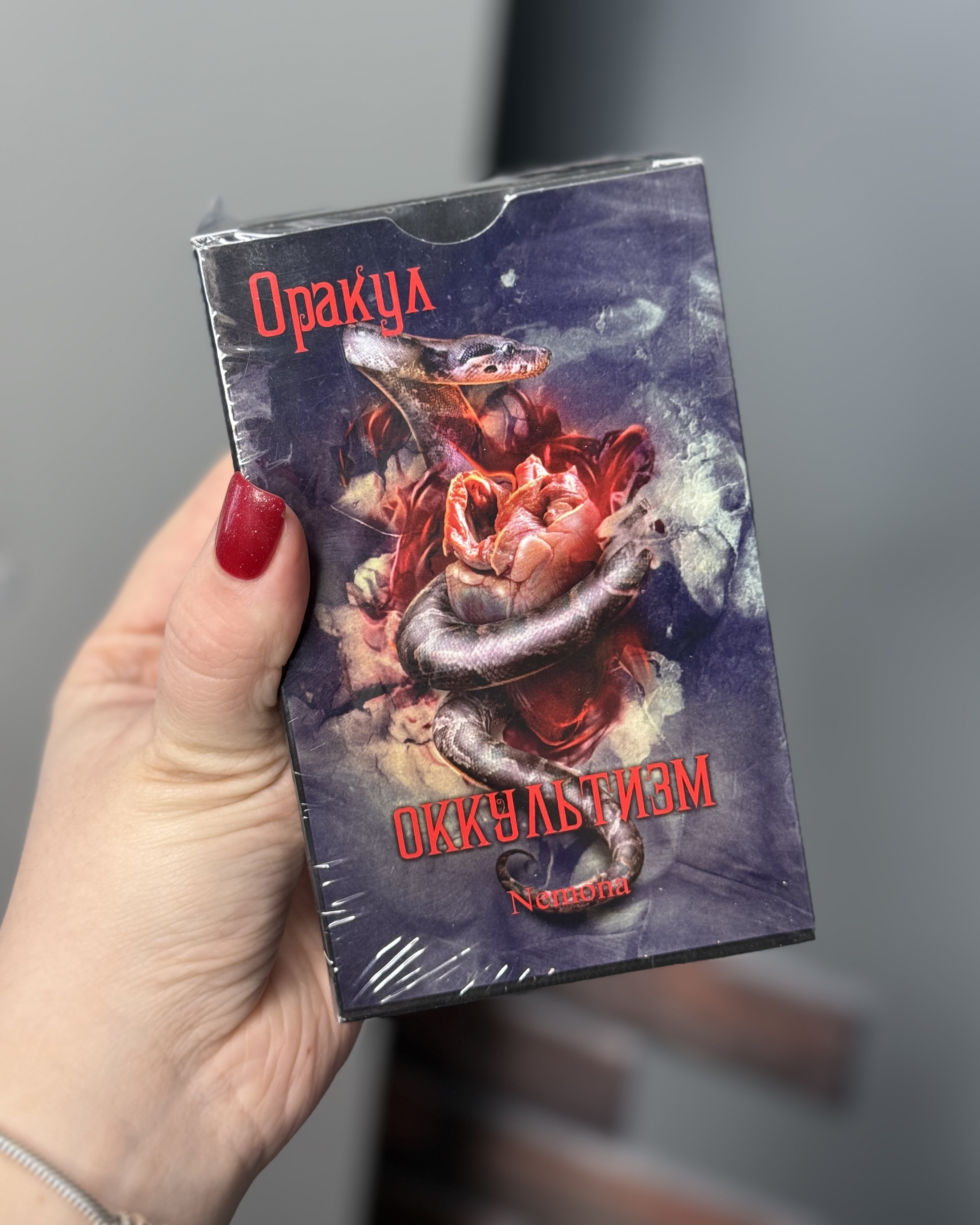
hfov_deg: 29.7
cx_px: 495
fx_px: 1849
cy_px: 562
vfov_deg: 36.6
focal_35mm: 51
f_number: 1.78
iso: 80
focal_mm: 6.76
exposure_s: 1/87
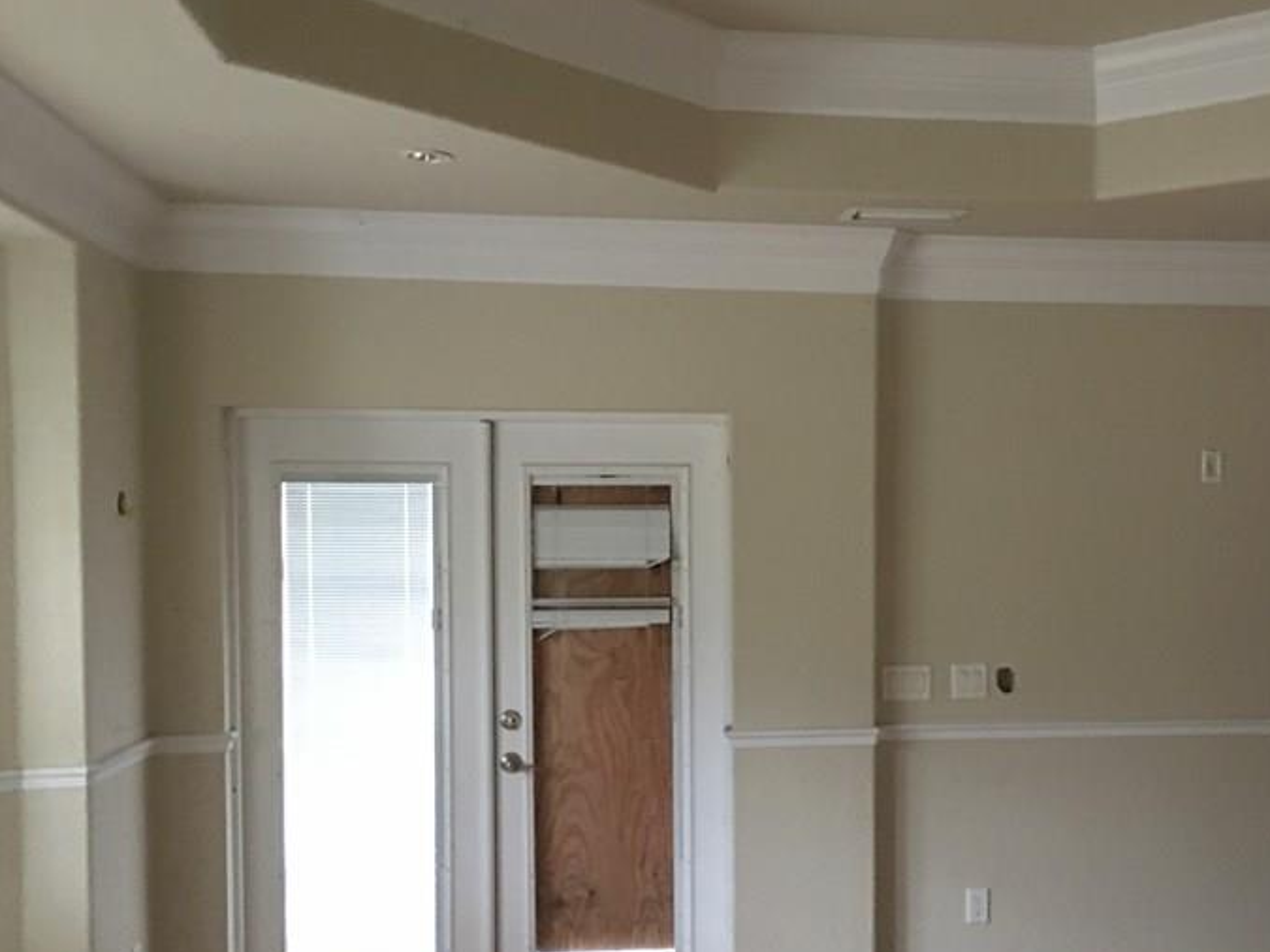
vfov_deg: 32.6
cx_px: 841
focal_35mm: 44
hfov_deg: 42.4
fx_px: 1614
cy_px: 617
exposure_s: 1/4
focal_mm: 4.15
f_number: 2.2
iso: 80
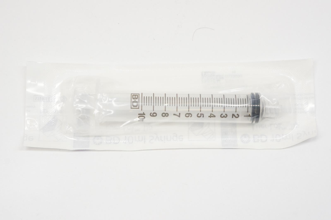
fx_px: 675
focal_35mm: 74
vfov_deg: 18.5
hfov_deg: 27.6
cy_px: 110
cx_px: 166
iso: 800
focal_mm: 49
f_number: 8
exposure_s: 1/80
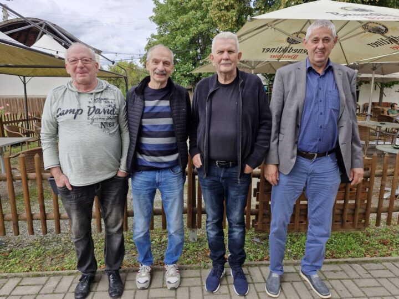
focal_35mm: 23
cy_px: 150
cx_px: 200
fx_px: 265
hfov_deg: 73.9
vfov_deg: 58.9
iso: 50
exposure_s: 1/620
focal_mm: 5.54
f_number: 1.8
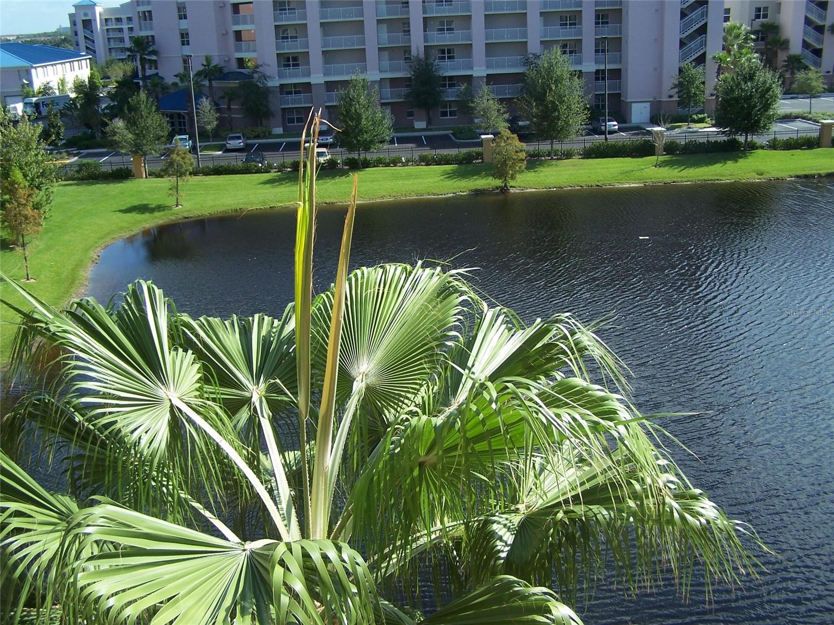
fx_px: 916
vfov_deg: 37.7
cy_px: 312
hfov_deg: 49.0
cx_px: 417
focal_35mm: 38
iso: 80
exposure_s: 1/750
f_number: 2.8
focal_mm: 6.3
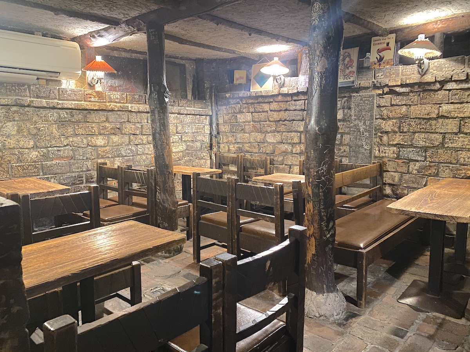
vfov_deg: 53.1
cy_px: 176
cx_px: 235
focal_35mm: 26
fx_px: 353
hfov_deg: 67.3
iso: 400
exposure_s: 1/10
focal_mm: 4.25
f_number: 1.8
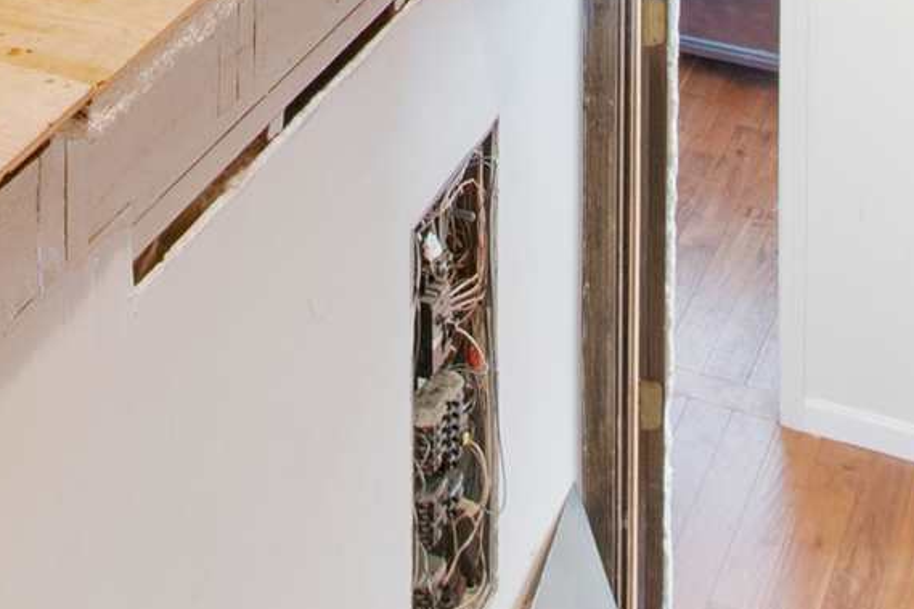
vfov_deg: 12.4
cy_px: -950
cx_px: 294
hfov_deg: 24.9
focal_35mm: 81
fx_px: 2056
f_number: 8
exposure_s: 2.5
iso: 100
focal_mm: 10
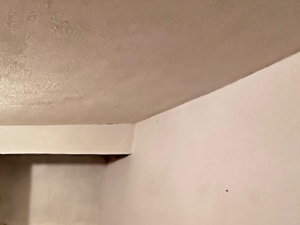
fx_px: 364
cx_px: -111
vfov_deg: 30.7
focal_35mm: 42
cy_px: 248
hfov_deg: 31.5
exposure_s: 1/60
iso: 1000
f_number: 2.2
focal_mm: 2.22
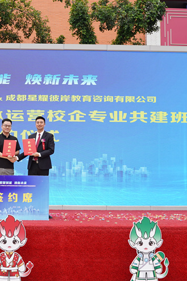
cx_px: 27
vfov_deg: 27.7
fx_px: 568
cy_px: 142
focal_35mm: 73
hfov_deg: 18.4
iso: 200
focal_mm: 32
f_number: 5.6
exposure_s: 1/200
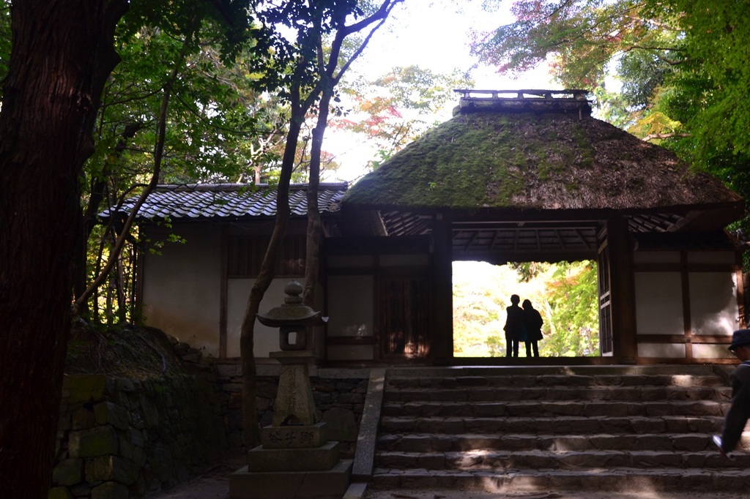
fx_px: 718
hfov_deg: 55.1
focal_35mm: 34
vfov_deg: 38.3
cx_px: 375
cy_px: 250
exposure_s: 1/40
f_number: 3.8
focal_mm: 23
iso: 100
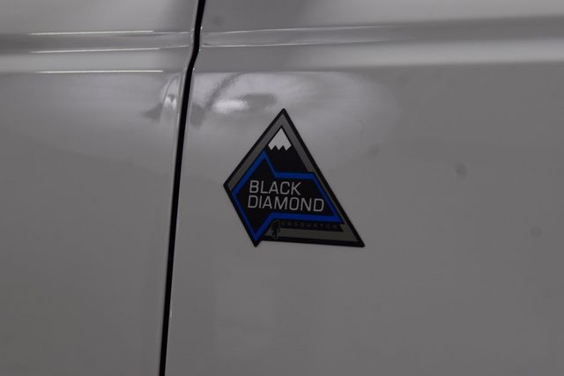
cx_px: 282
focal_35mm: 105
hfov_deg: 19.5
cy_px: 188
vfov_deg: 13.0
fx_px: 1645
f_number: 7.1
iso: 400
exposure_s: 1/40
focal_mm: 70
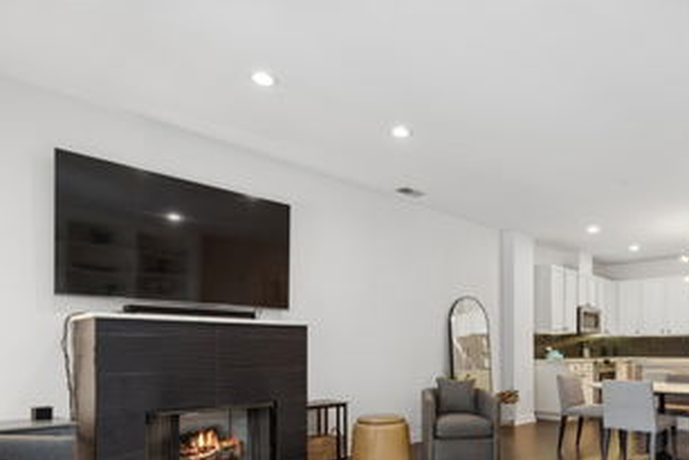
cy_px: 355
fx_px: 479
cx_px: 467
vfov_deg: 49.0
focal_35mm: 25
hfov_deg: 69.2
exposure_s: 1/10
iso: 320
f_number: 8
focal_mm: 16
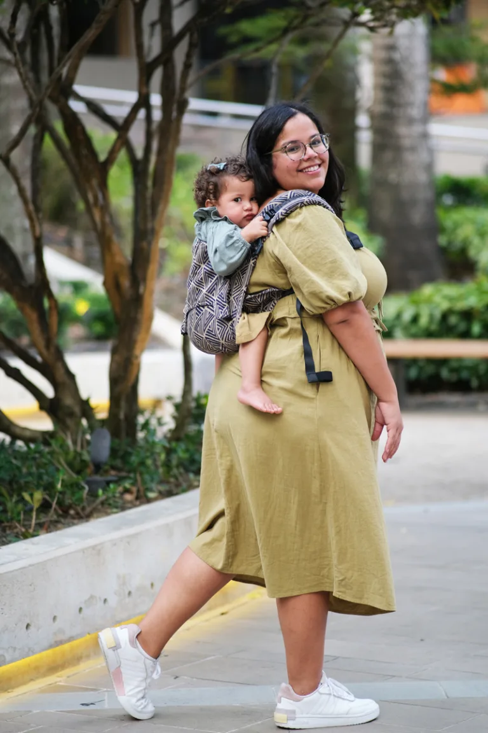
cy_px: 366
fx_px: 2602
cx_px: 244
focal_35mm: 128
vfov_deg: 16.0
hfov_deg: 10.7
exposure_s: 1/500
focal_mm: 85
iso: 400
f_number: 1.8
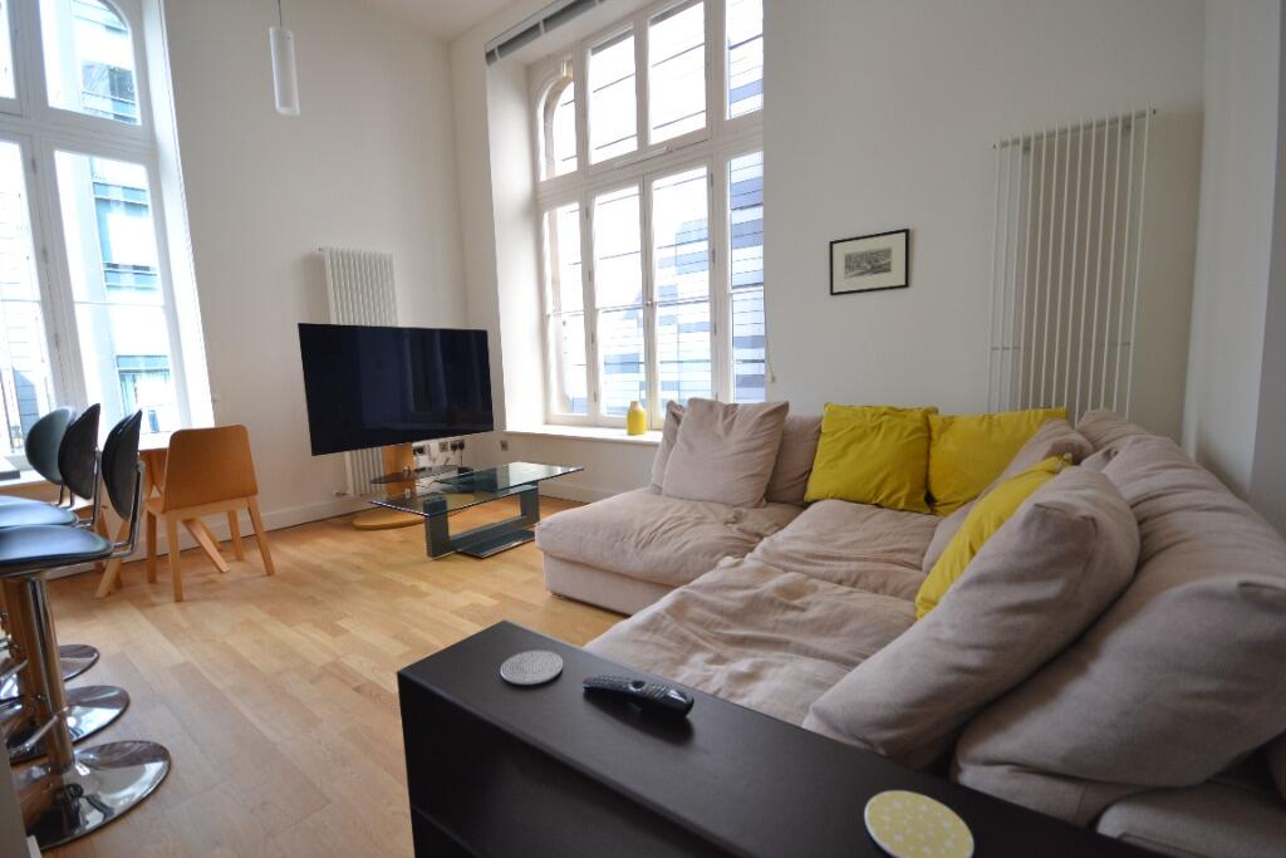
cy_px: 429
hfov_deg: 100.4
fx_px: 536
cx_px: 643
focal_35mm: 15
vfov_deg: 77.3
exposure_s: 1/80
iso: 400
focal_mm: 10
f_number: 4.5
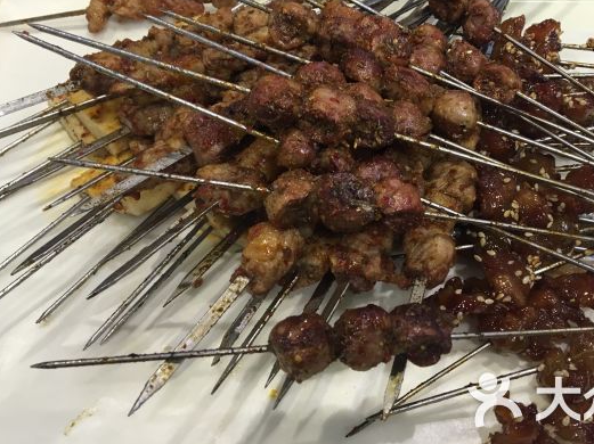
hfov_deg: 47.6
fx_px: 669
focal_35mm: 39
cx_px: 355
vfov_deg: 36.5
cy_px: 160
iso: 100
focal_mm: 4.15
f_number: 2.2
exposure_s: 1/33
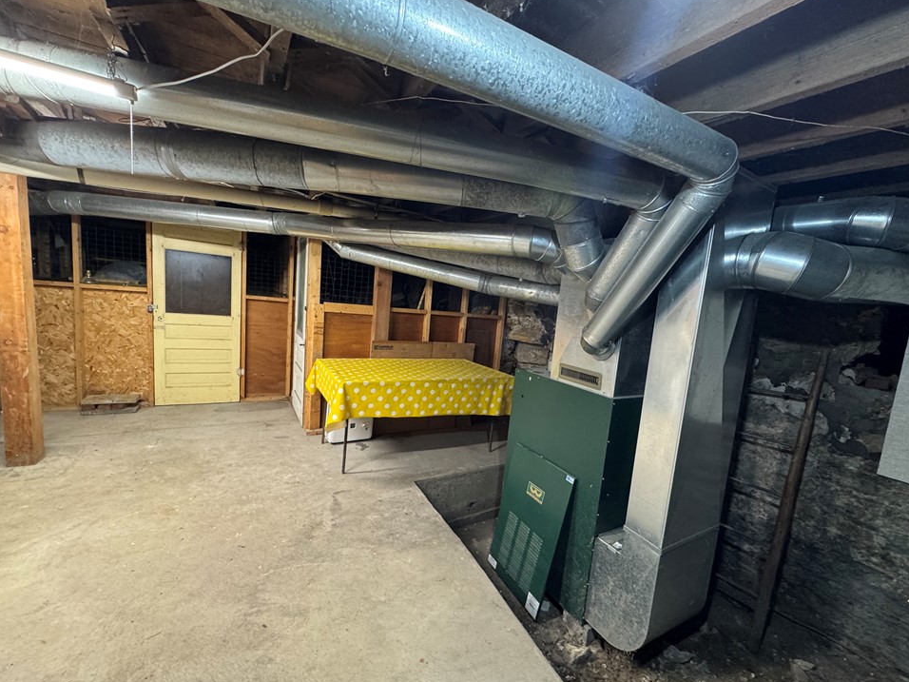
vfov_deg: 81.7
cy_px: 352
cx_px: 470
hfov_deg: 98.1
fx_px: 394
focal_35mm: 15
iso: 500
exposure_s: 1/60
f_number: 2.2
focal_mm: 2.22
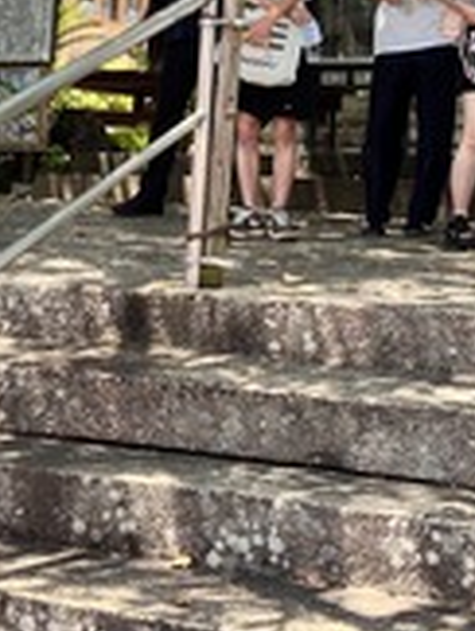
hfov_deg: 18.9
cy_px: -8
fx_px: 1405
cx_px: 401
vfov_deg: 24.1
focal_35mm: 77
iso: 50
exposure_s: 1/334
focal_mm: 5.1
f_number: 1.6
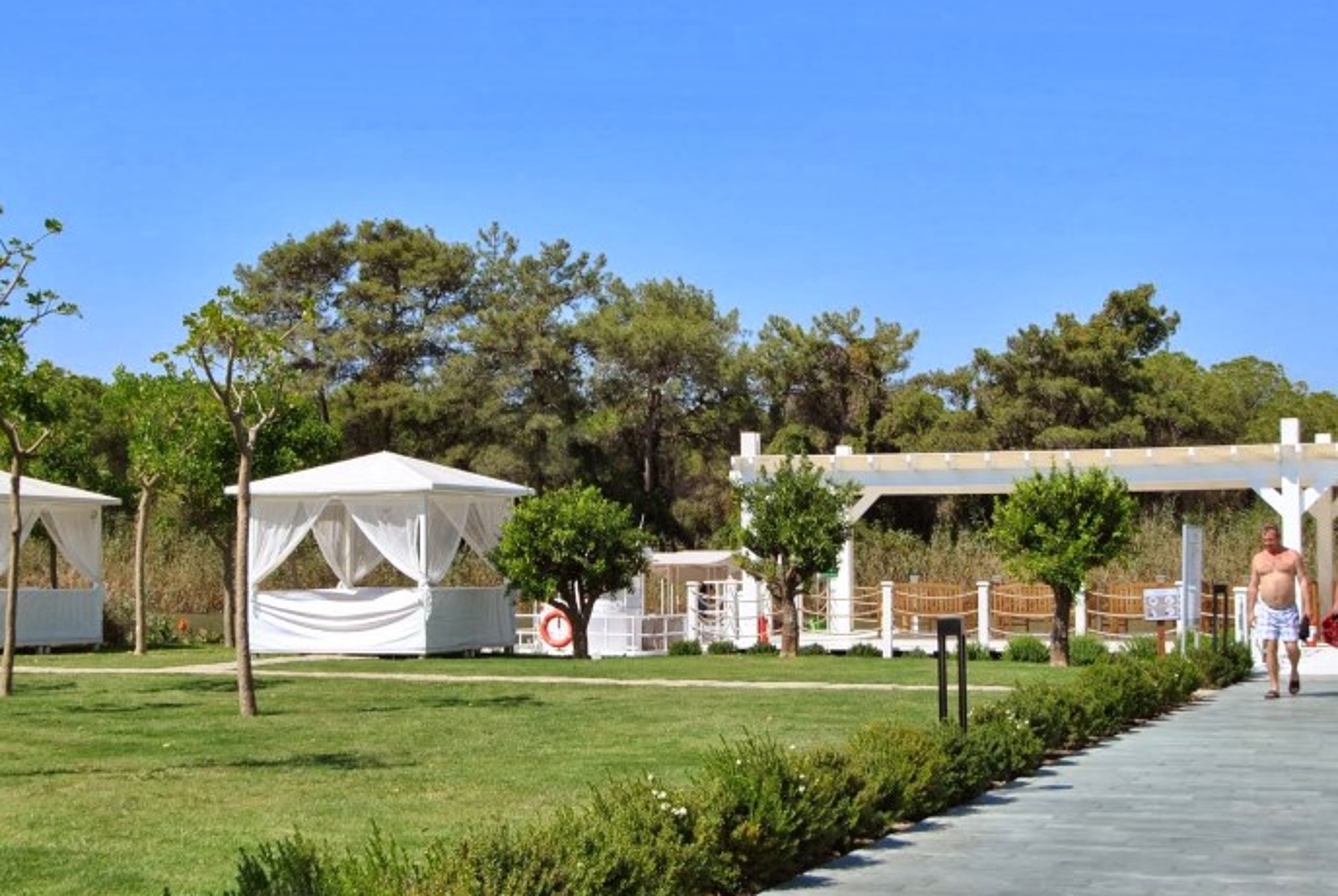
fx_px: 2233
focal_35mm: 60
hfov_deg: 33.4
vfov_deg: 22.7
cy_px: 441
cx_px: 664
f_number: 8
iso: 100
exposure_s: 1/250
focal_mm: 24
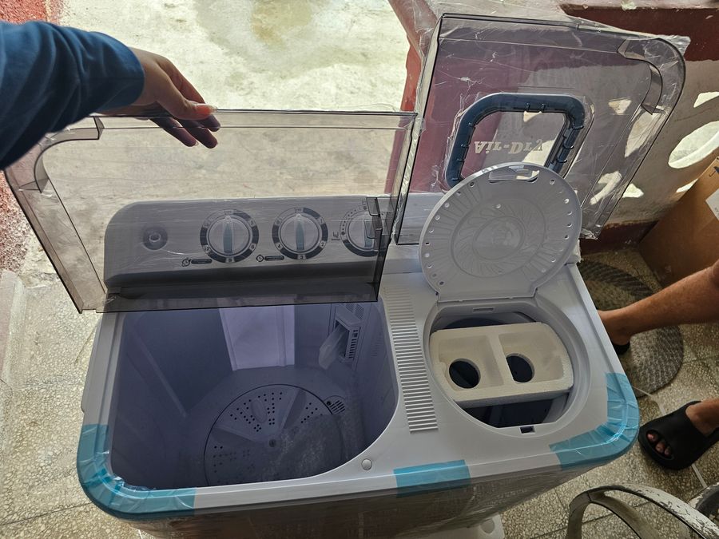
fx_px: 478
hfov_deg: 73.9
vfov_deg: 58.9
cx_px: 360
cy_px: 270
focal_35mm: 23
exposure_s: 1/120
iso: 160
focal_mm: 6.3
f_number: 1.7
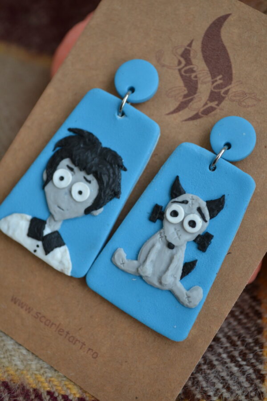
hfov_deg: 21.6
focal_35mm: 63
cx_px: 134
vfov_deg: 31.9
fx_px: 701
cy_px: 200
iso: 400
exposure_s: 1/50
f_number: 5.3
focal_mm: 42
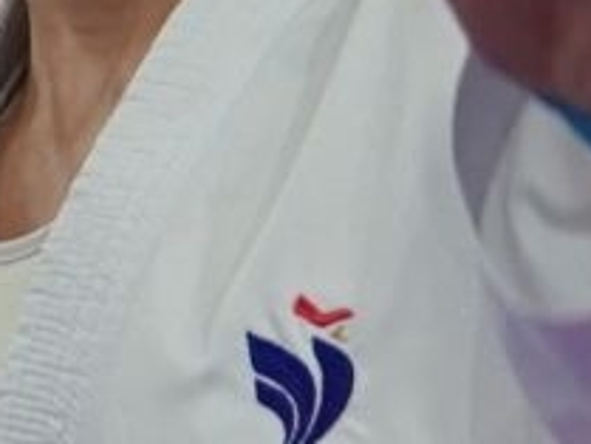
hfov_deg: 0.8
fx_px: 42383
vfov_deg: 0.6
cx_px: 359
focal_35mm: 2481
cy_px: -54
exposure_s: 1/1000
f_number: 2.8
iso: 1250
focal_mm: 200
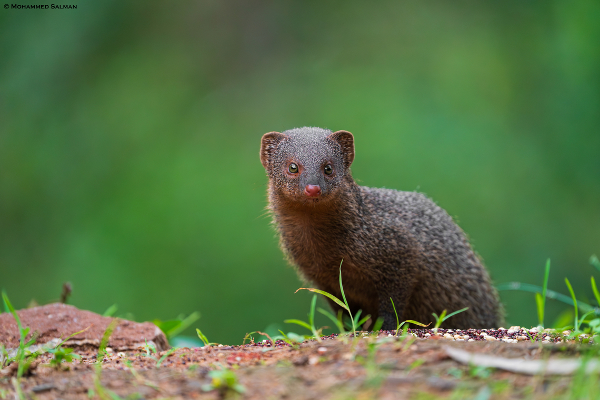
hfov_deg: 3.4
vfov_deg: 2.3
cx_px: 300
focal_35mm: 600
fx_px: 9999
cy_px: 200
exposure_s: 1/2000
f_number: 6.3
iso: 3200
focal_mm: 600
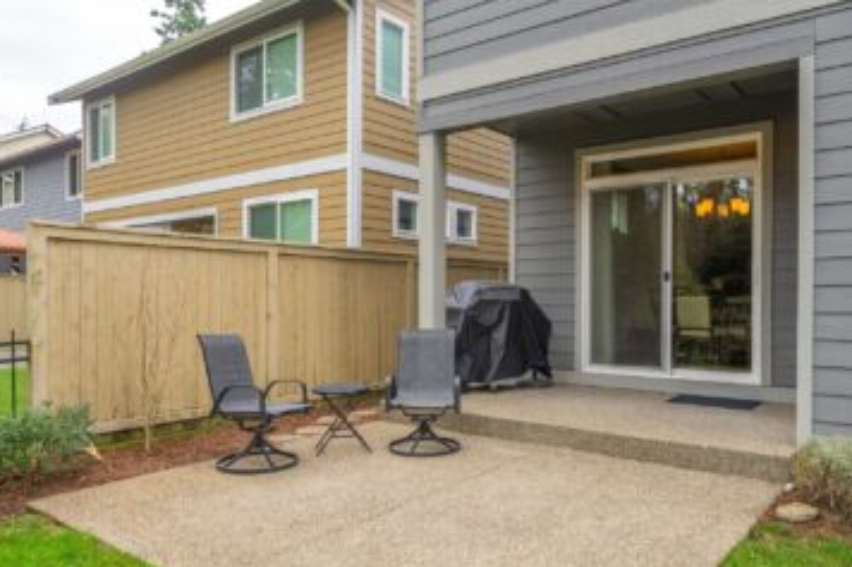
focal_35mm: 27
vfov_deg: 47.8
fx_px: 639
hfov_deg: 67.3
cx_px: 462
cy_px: 317
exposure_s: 1/40
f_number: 7.1
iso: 80
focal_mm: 24
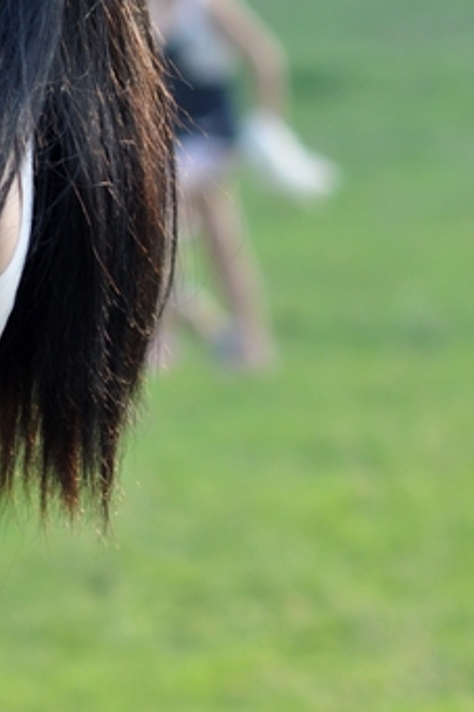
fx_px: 6649
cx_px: 2
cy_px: 109
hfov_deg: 4.1
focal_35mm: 336
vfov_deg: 6.1
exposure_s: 1/400
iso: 200
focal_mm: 85
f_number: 3.5
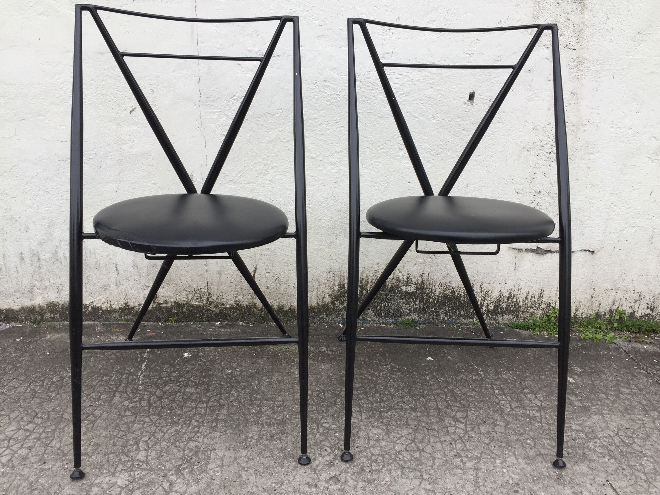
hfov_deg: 61.7
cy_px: 248
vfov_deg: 48.2
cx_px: 330
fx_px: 553
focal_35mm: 29
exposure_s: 1/187
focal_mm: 4.15
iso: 32
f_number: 2.2
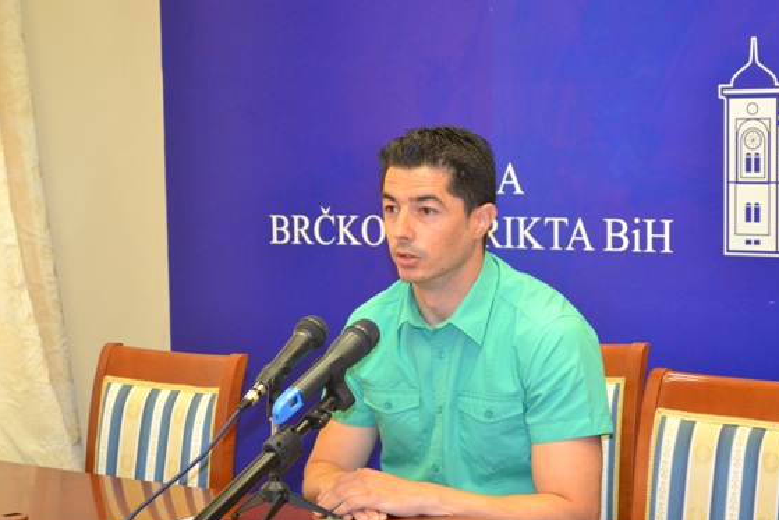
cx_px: 442
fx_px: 1710
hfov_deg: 25.6
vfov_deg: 17.3
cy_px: 253
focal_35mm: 79
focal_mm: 46
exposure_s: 1/60
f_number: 5.3
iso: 1800
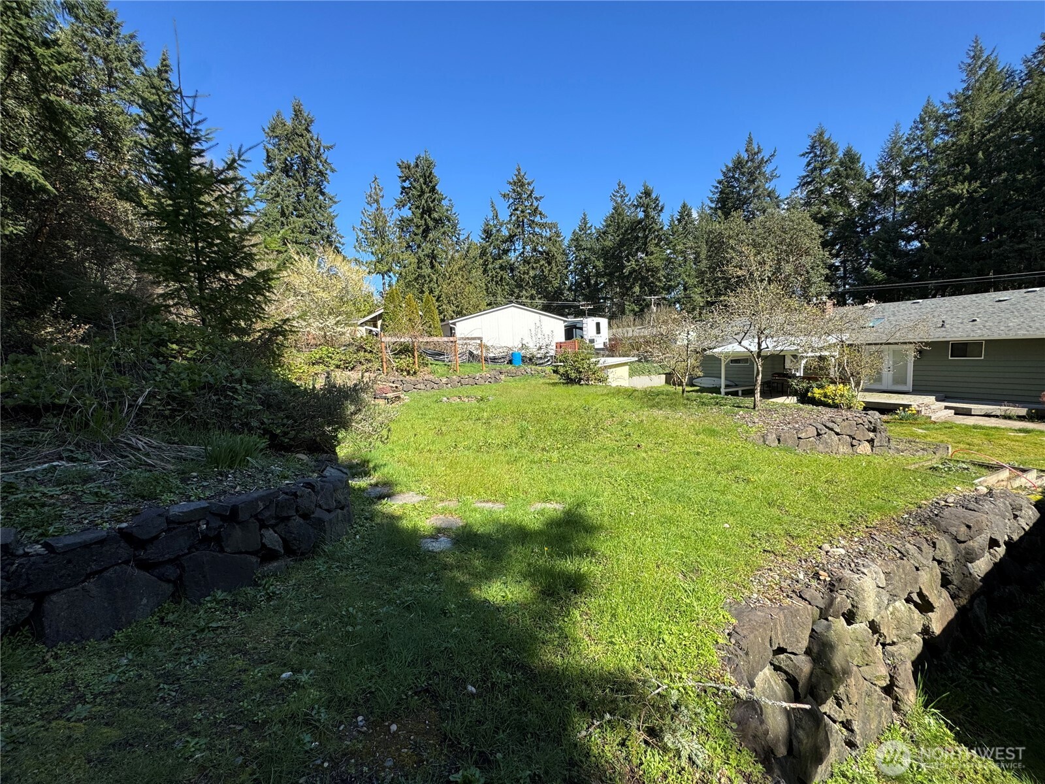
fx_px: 423
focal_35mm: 14
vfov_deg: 85.7
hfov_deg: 102.1
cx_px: 522
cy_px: 392
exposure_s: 1/831
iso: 40
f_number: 2.2
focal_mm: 2.22
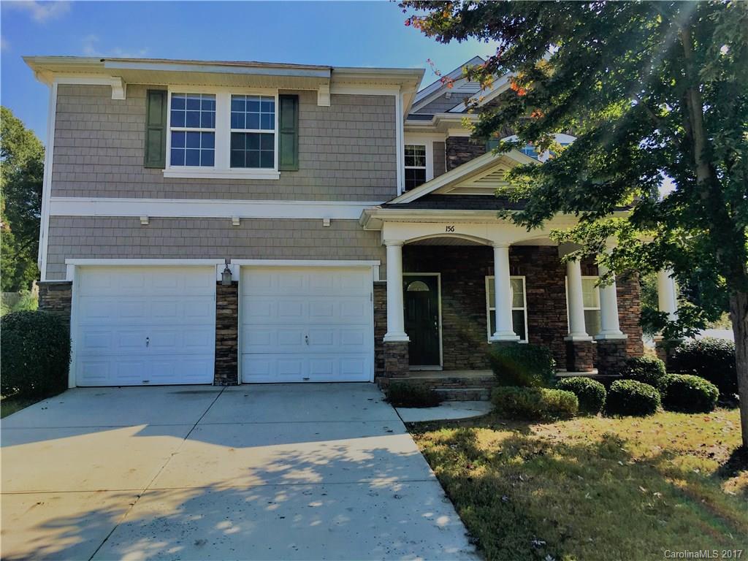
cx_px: 374
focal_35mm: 29
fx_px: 627
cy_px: 280
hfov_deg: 61.7
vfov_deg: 48.2
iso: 25
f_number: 2.2
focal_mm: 4.15
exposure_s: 1/1012
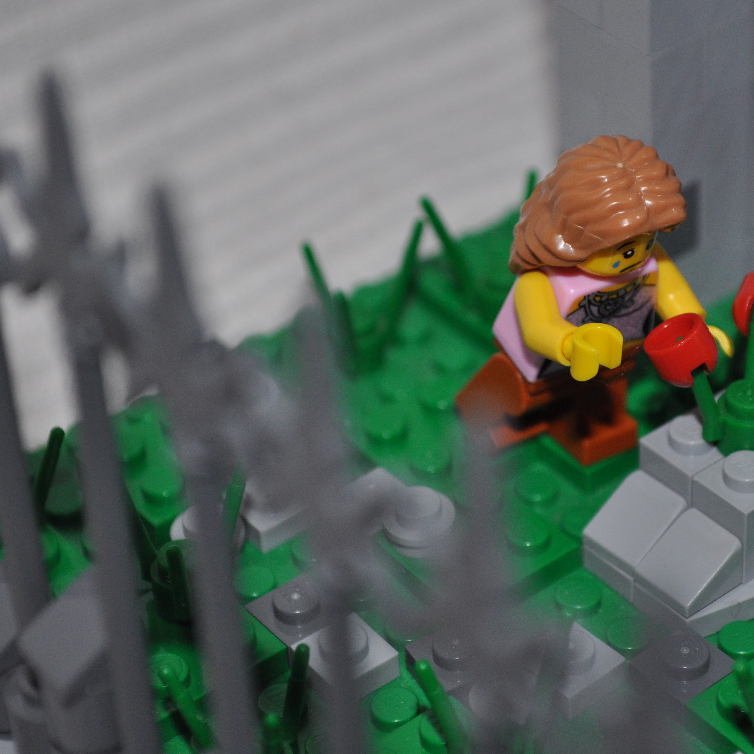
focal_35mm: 106
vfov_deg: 16.5
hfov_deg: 16.4
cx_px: 513
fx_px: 2603
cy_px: 377
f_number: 5.6
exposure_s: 1/60
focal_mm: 55
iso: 800
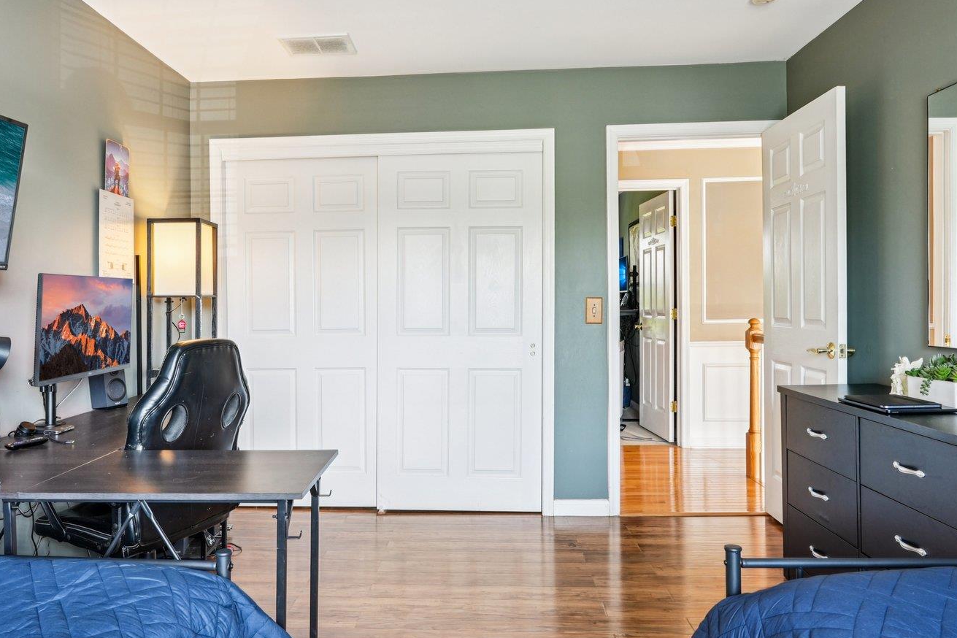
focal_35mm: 26
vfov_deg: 49.9
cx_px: 429
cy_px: 310
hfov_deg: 69.7
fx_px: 685
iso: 400
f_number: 9
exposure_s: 1/10
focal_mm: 16.5
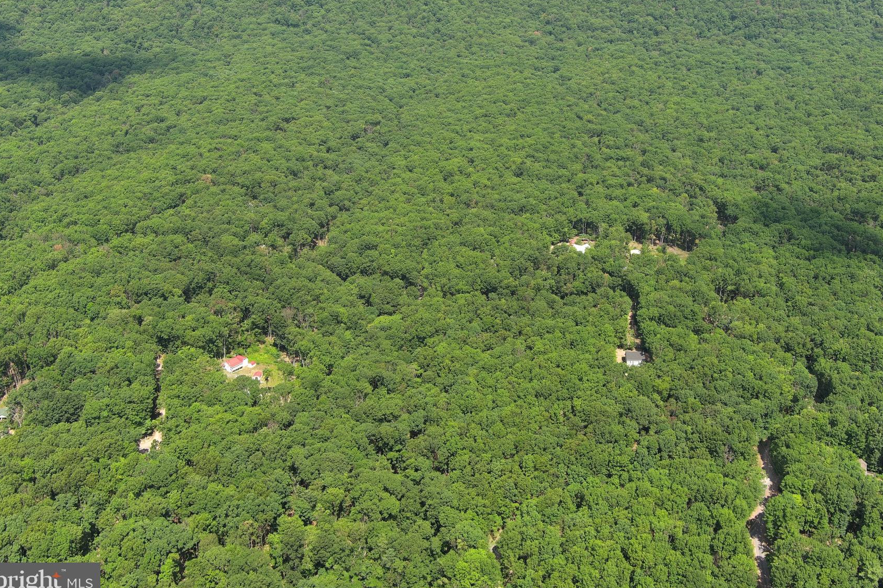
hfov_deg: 54.2
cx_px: 518
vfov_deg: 37.7
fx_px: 858
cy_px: 246
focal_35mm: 35
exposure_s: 1/604
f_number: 2.8
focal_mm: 10.57
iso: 100
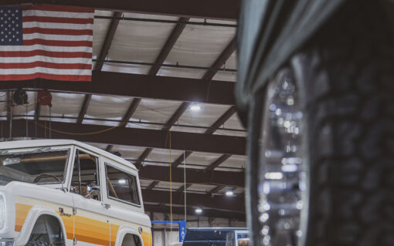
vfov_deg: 14.4
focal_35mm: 90
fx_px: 967
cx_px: 0
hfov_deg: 22.2
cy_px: 212
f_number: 2.8
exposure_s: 1/50
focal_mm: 44
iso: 400
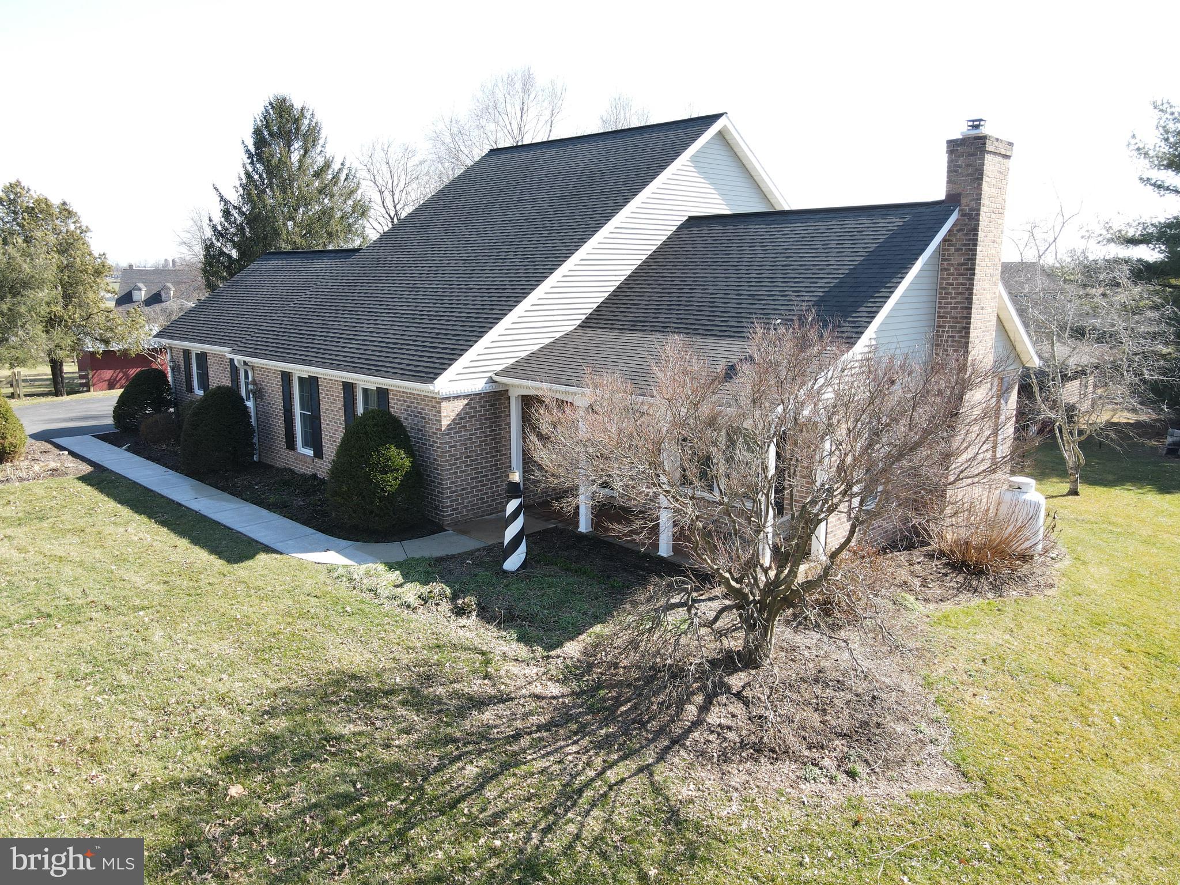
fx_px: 818
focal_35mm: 24
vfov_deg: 56.8
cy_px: 442
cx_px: 590
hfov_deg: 71.6
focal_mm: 4.5
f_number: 2.8
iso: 100
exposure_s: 1/160
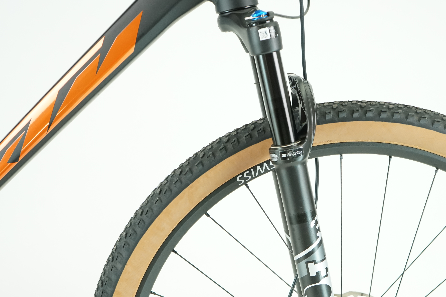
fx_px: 719
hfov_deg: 34.3
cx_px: 276
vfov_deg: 23.3
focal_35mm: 58
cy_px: 195
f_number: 5
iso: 2500
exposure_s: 1/200
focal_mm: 40
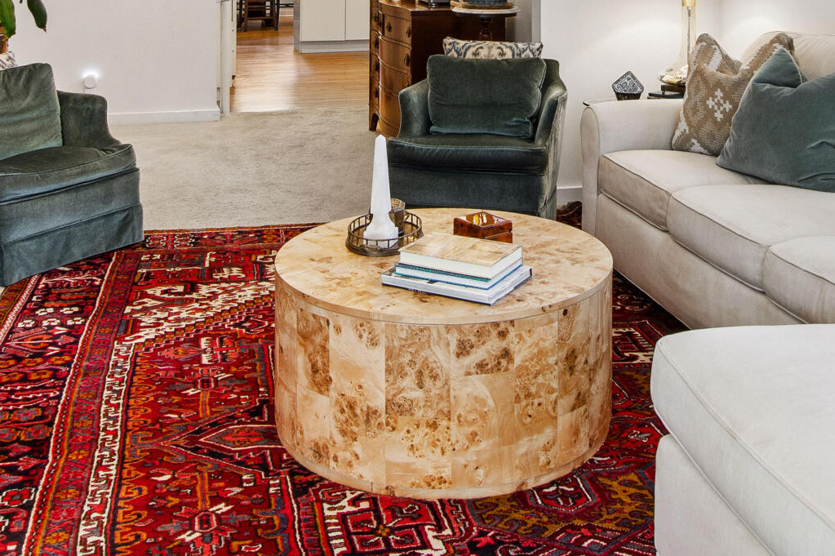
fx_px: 1020
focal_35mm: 44
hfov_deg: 44.4
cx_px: 475
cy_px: -64
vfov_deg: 27.7
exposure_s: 1/1.67
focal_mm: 10
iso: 100
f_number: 8
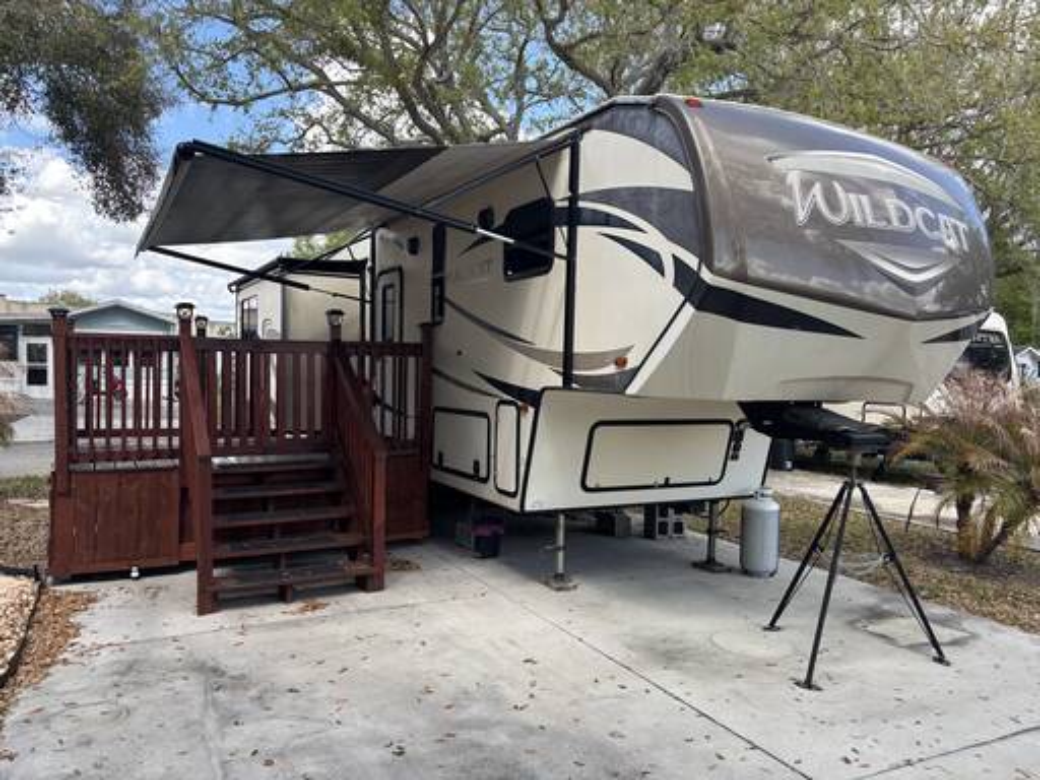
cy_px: 390
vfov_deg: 53.1
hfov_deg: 67.3
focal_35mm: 26
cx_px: 520
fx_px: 781
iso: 50
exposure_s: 1/742
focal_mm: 5.96
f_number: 1.6
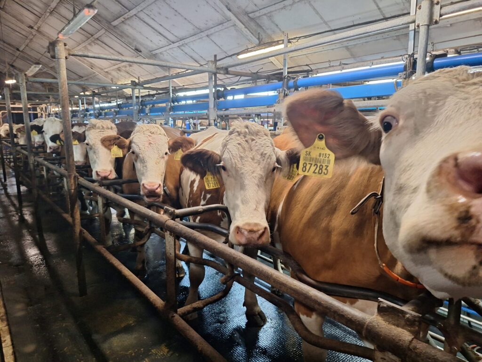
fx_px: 320
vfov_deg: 58.9
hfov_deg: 73.9
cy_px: 181
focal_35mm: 23
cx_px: 241
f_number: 1.8
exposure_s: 1/50
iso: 200
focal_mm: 5.54
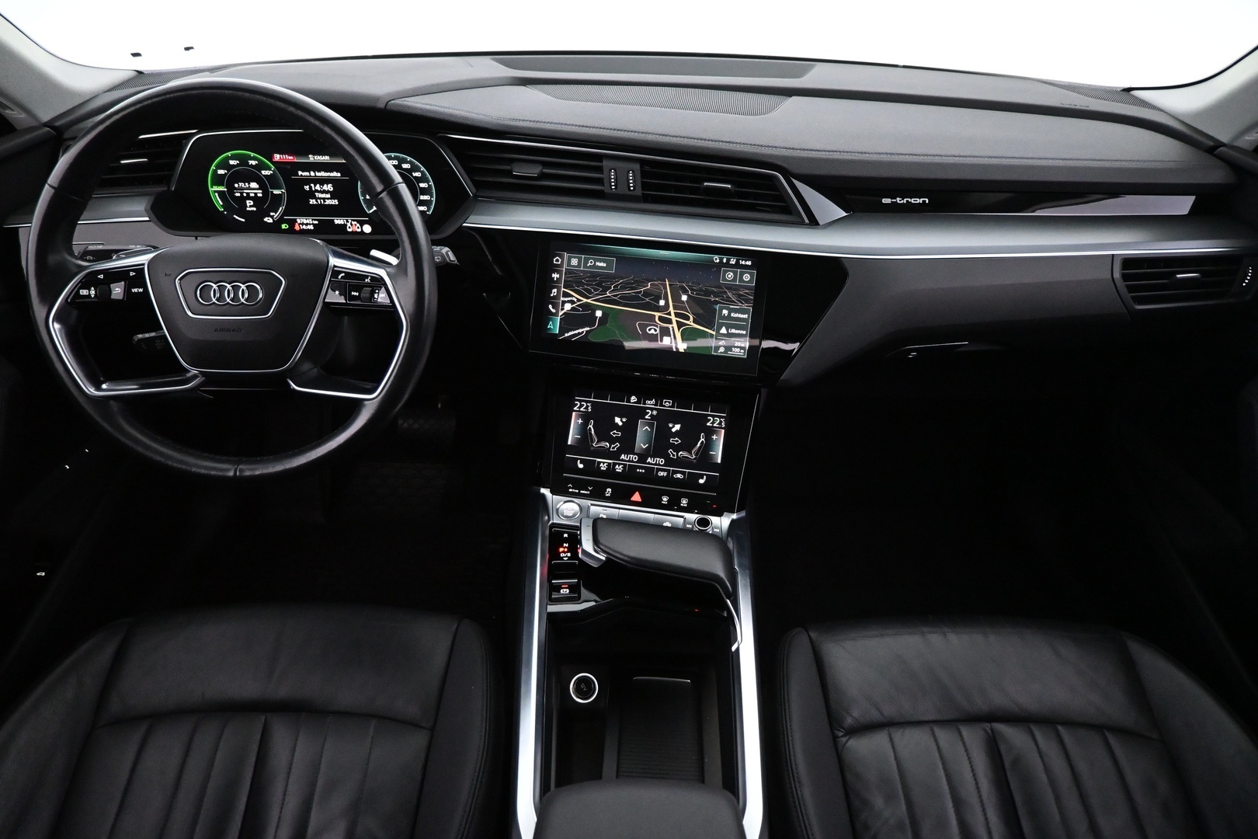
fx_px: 839
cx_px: 629
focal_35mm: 24
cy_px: 420
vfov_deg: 53.1
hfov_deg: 73.7
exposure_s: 1/60
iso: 5000
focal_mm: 16
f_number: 3.5
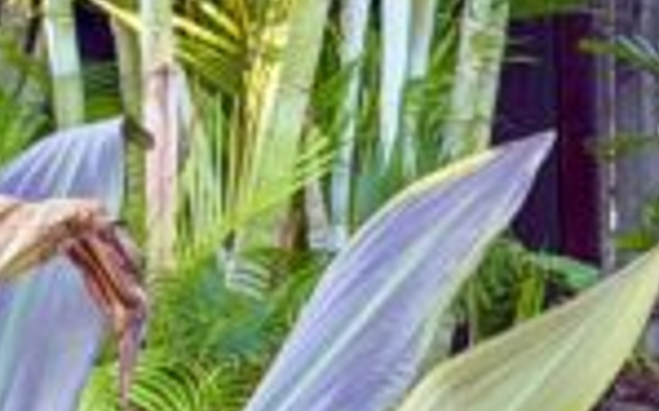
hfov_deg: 6.0
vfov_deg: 3.7
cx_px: 756
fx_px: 6284
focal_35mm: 350
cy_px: 247
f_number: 1.78
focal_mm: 6.76
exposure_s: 1/201
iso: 100
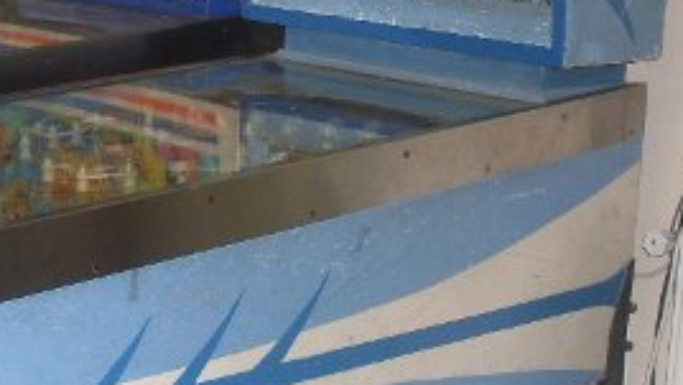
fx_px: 1794
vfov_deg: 12.2
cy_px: 66
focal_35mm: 99
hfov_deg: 21.2
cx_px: 87
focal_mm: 6.3
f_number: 2.8
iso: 100
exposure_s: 1/45
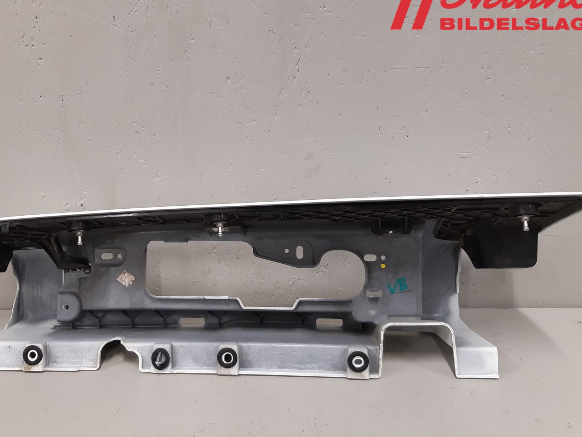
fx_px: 572
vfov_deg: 41.7
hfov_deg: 53.6
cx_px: 238
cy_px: 253
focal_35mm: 34
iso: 160
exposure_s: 1/50
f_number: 1.7
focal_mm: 3.93
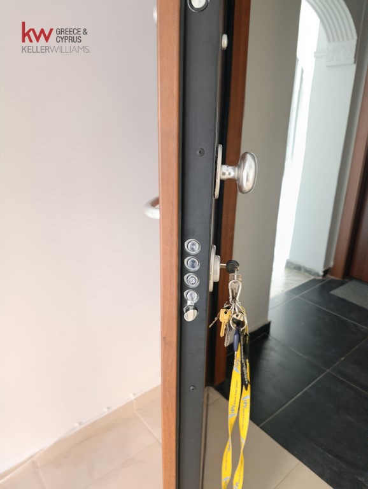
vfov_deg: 73.9
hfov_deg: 59.0
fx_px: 325
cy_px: 244
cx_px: 184
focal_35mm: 23
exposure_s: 1/25
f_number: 1.65
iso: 2948
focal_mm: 6.11
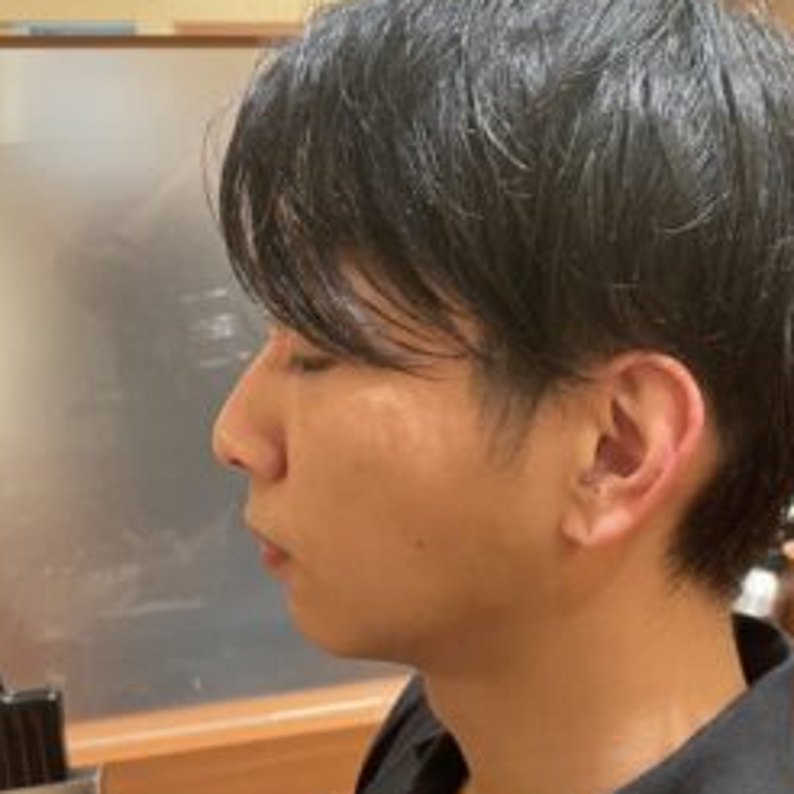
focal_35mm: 42
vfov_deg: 40.0
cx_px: 539
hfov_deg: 39.5
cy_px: 429
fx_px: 1090
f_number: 1.6
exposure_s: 1/50
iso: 320
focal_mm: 4.2
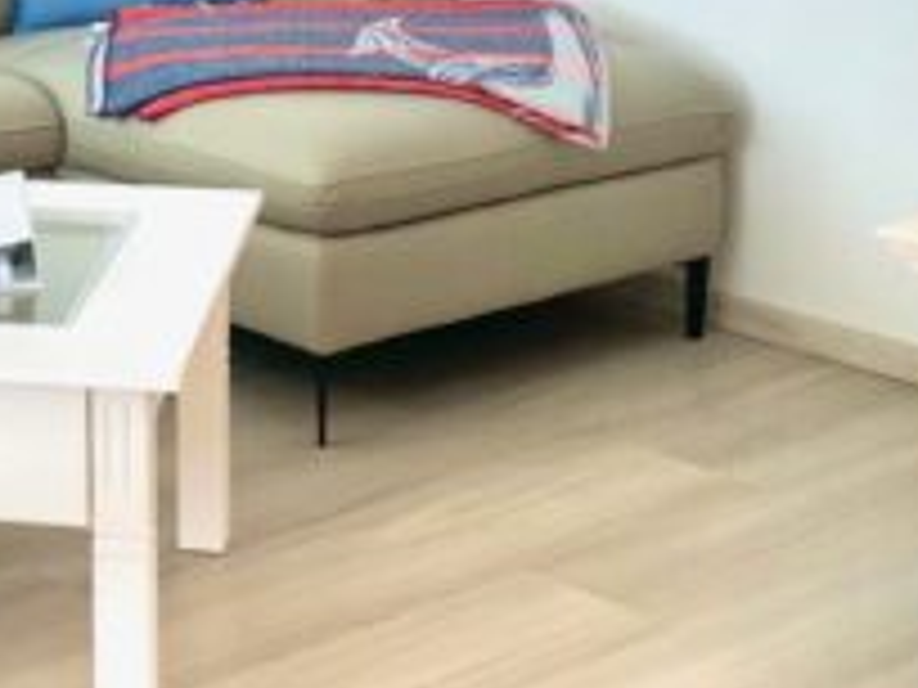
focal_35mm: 98
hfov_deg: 19.4
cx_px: -22
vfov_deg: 14.7
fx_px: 2599
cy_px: -99
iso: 50
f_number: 1.8
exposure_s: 1/100
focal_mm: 4.25
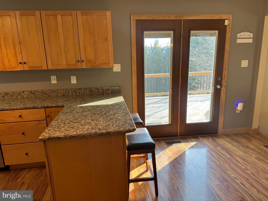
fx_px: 186
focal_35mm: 24
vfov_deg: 56.8
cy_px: 100
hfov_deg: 71.6
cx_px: 134
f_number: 1.78
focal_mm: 6.76
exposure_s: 1/120
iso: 80
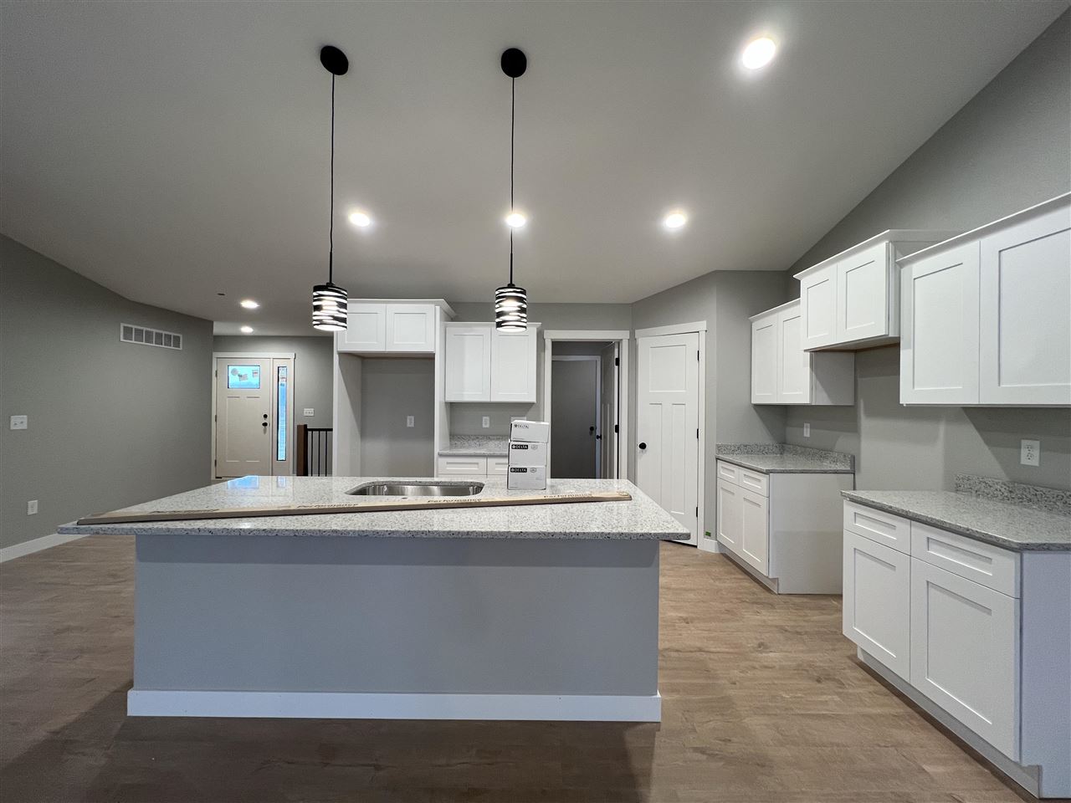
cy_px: 402
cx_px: 536
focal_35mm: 13
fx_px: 402
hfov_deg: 106.2
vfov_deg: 89.9
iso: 125
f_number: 1.8
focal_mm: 1.57
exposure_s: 1/120
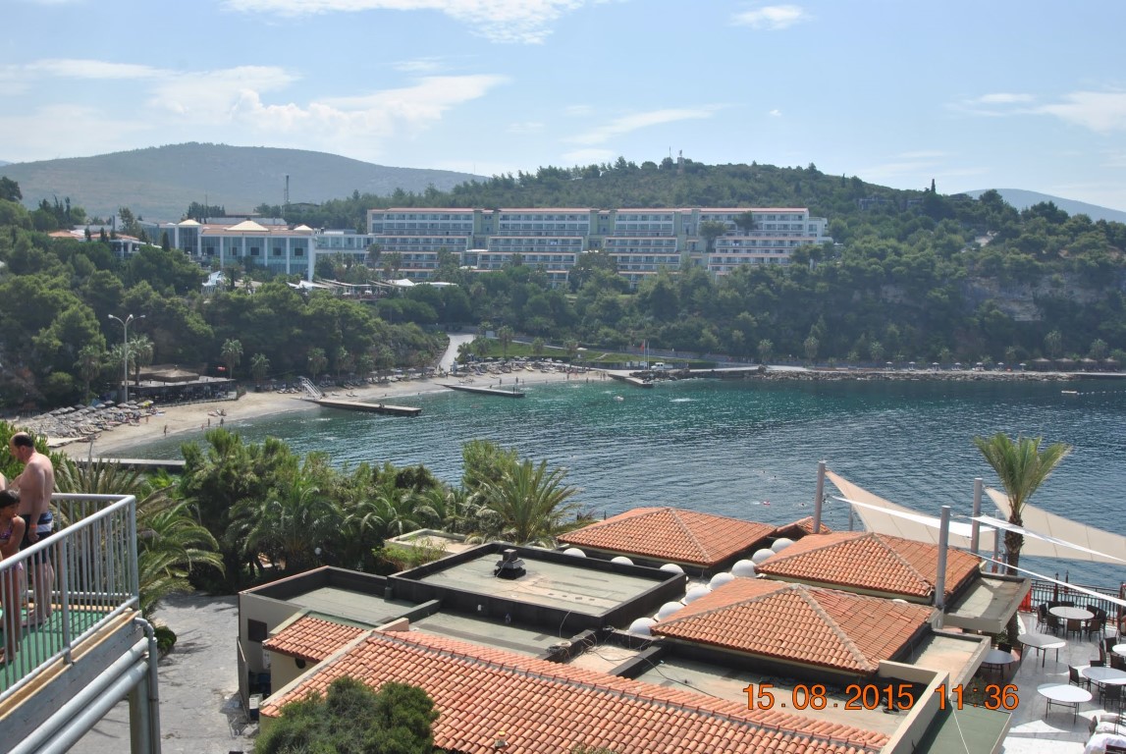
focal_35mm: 36
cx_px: 563
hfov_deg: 53.1
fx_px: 1127
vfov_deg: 37.0
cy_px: 377
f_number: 8
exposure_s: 1/250
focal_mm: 24
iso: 100
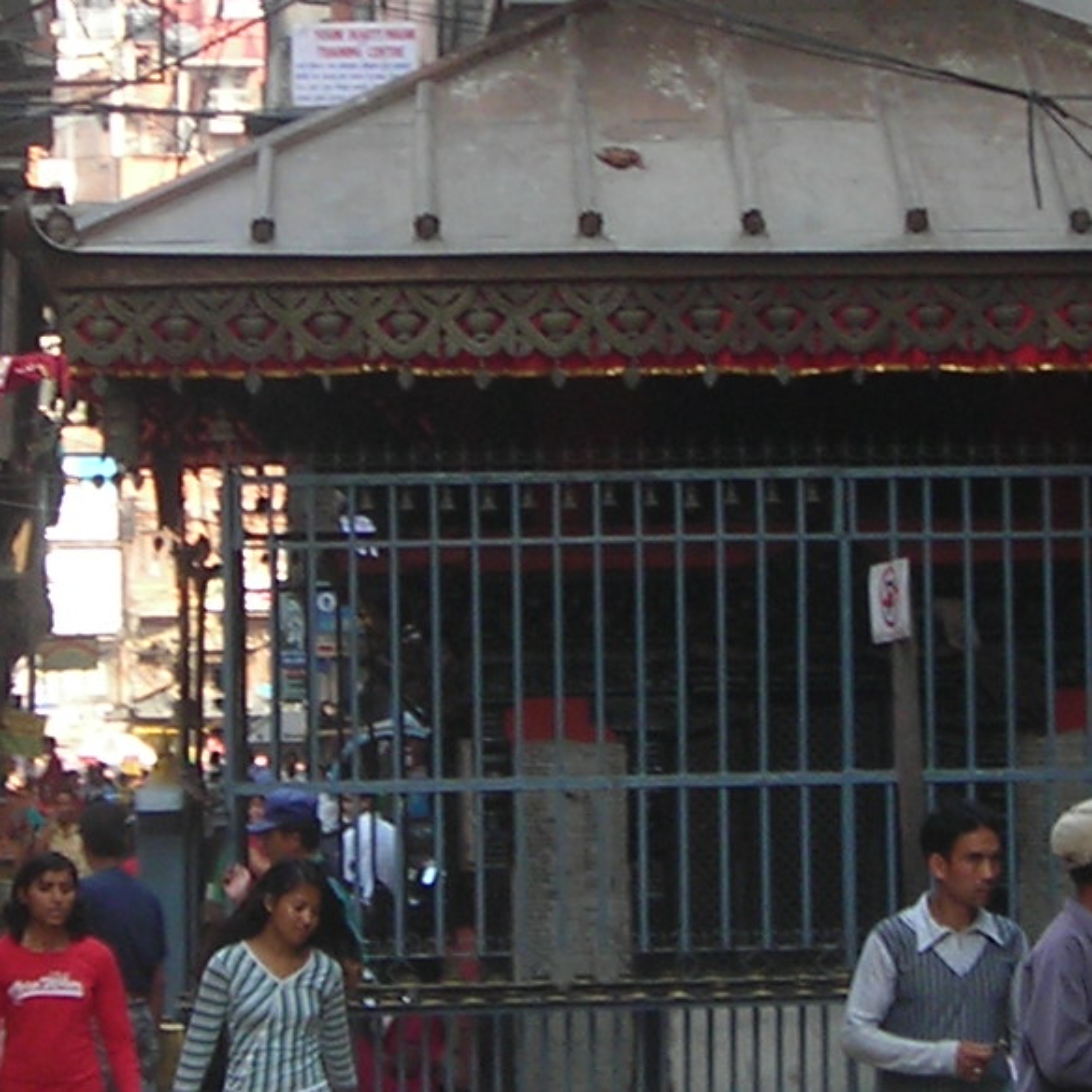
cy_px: 224
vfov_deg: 11.7
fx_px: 5318
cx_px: 587
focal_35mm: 149
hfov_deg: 11.7
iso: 50
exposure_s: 1/96.4
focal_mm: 6.3
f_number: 3.2
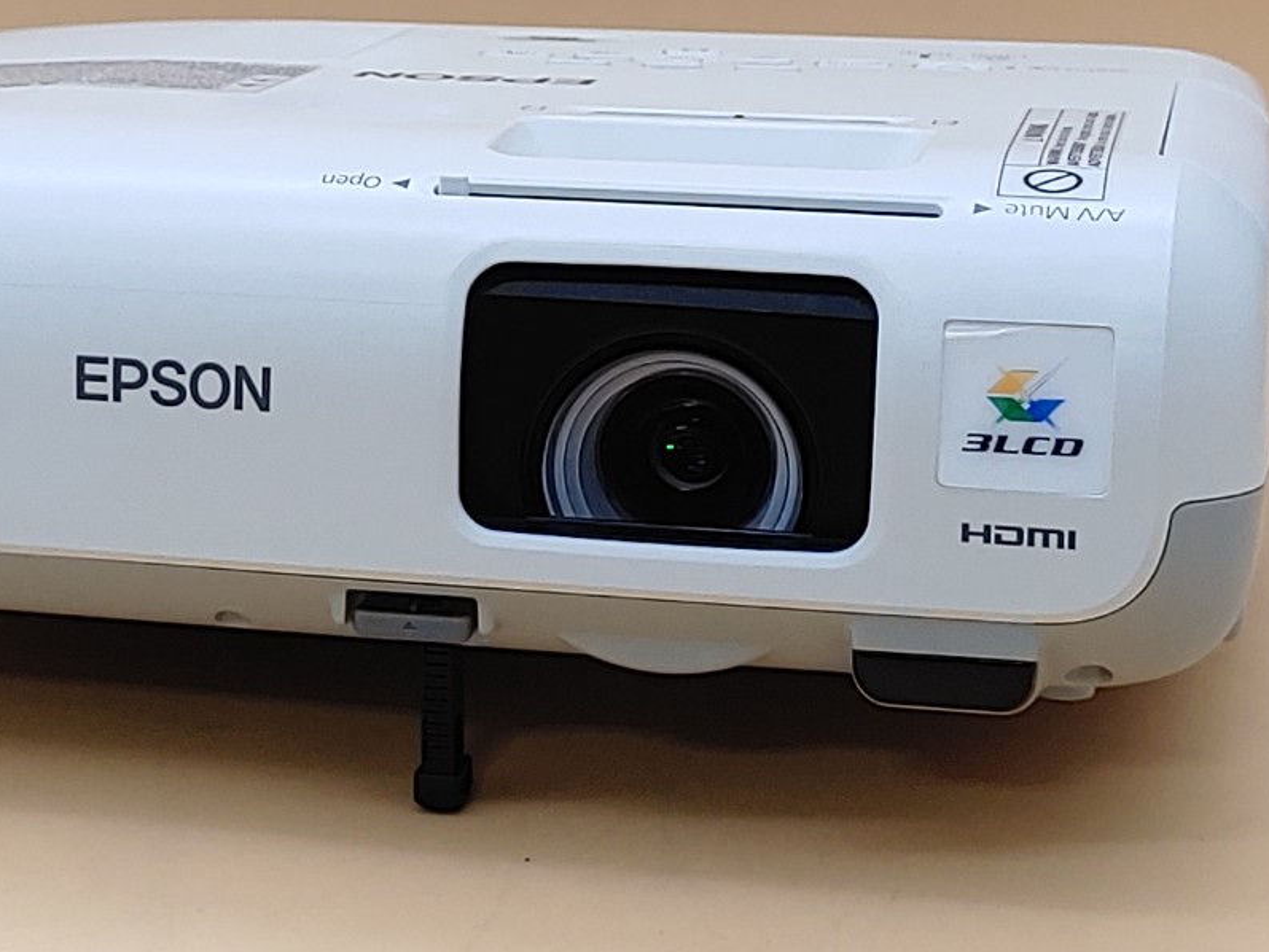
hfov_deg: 18.9
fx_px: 3776
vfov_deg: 14.4
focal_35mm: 103
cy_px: 414
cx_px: 218
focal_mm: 4.36
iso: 50
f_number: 1.8
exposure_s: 1/124
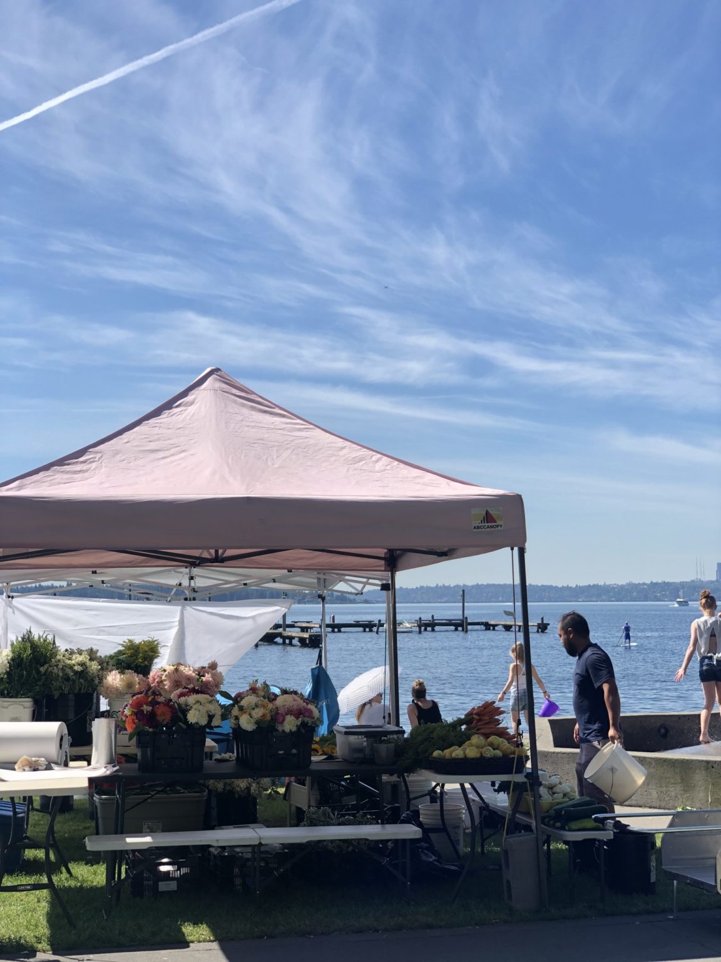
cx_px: 360
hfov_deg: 28.0
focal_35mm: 52
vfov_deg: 36.8
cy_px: 481
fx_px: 1444
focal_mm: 6
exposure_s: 1/639
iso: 16
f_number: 2.4
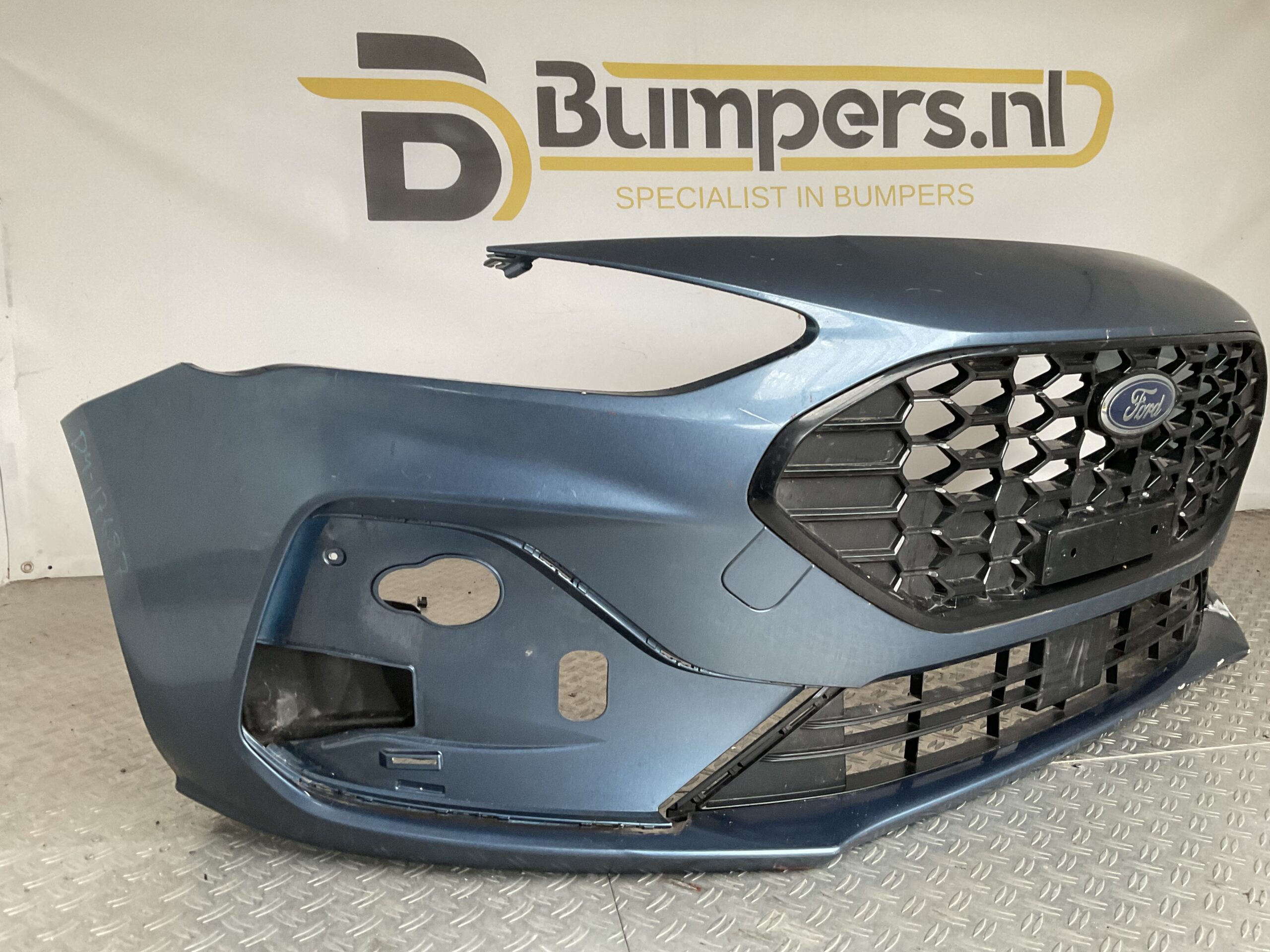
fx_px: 1064
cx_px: 635
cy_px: 476
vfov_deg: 48.2
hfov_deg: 61.7
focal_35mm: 29
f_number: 1.8
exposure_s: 1/50
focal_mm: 3
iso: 100
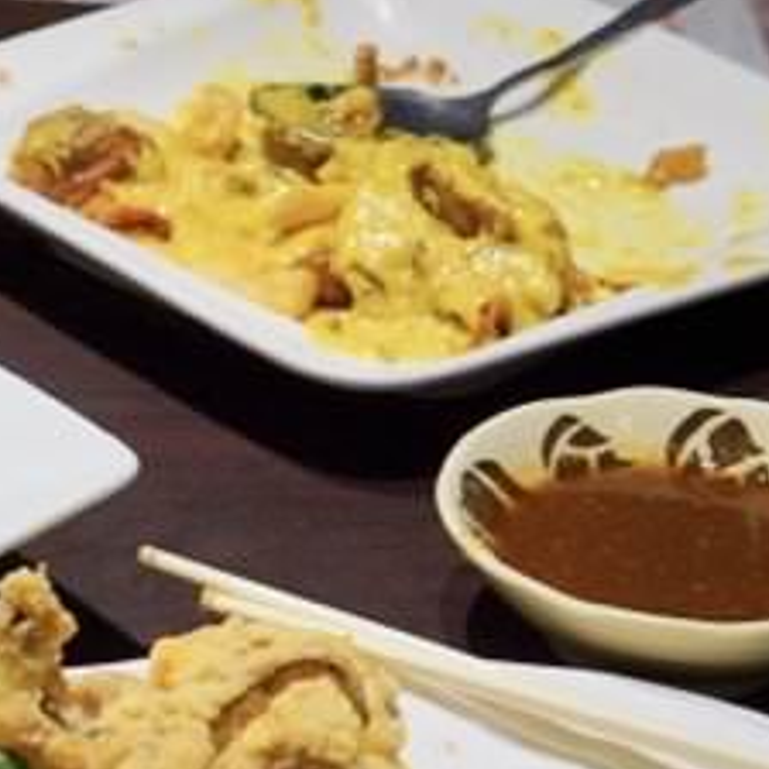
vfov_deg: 10.2
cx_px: -673
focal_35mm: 171
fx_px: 4298
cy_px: 460
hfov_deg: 9.6
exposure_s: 1/60
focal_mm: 30
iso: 100
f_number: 4.5
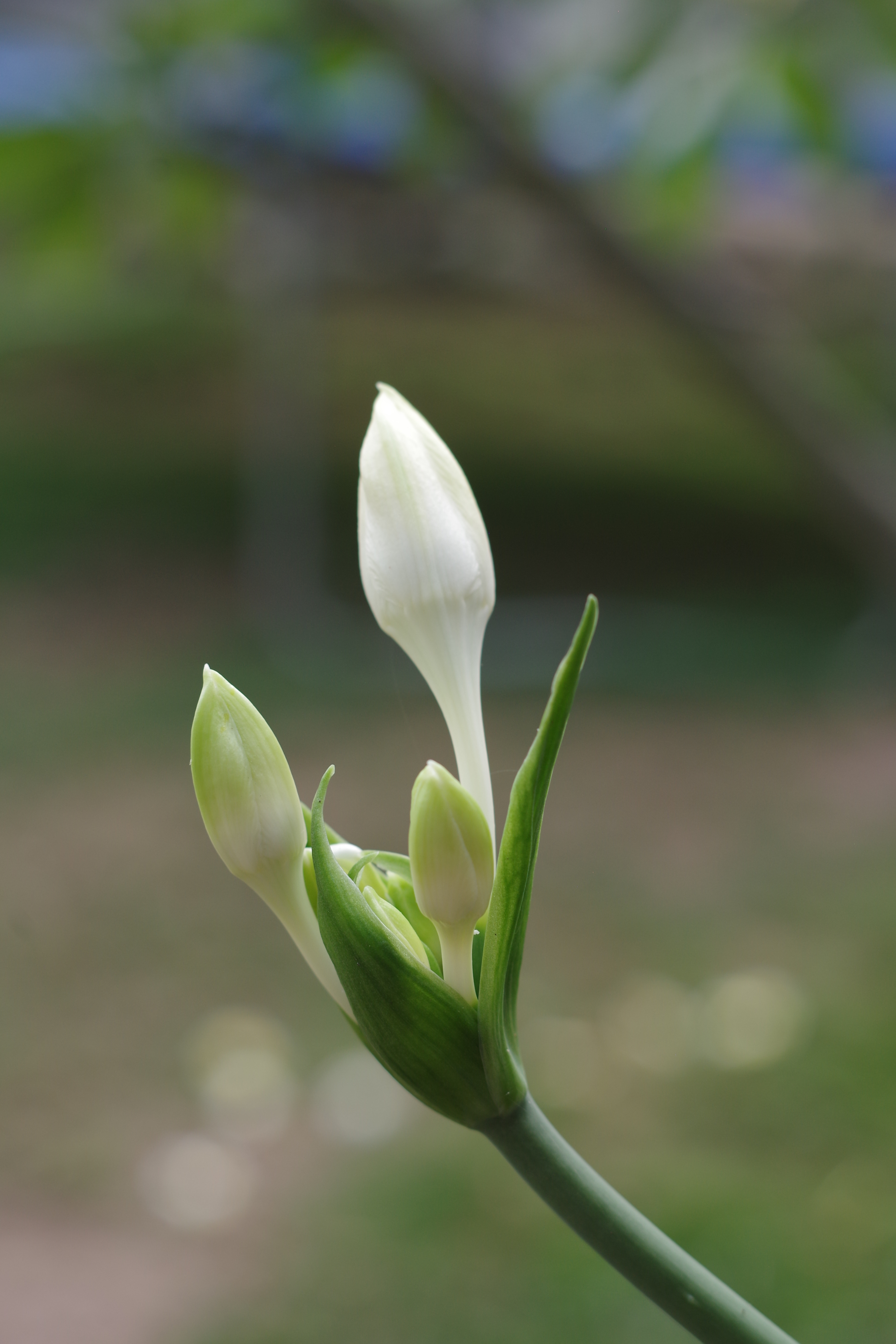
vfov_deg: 27.0
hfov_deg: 18.2
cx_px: 448
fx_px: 2800
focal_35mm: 75
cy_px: 672
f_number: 4.5
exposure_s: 1/200
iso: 200
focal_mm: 50
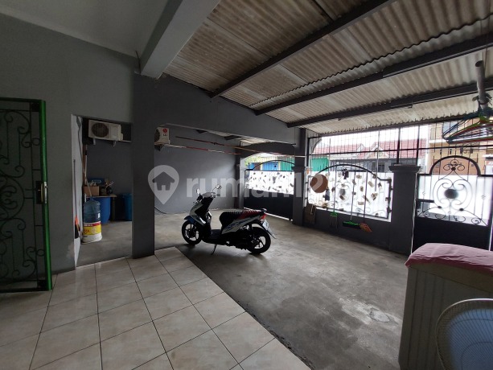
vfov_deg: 89.9
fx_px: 185
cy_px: 185
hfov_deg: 106.2
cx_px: 246
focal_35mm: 13
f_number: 2.2
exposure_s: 1/60
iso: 64
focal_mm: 1.74
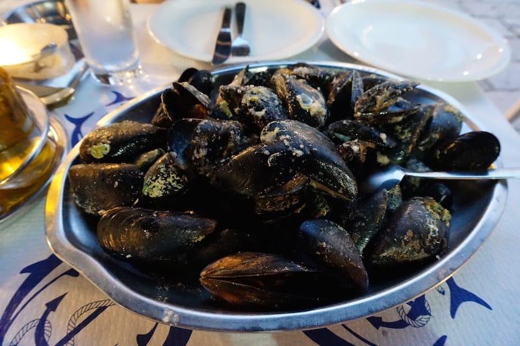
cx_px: 260
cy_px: 173
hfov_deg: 73.8
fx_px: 346
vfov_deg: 53.1
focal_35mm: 24
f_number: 6.3
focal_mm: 16
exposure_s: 1/8
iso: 6400
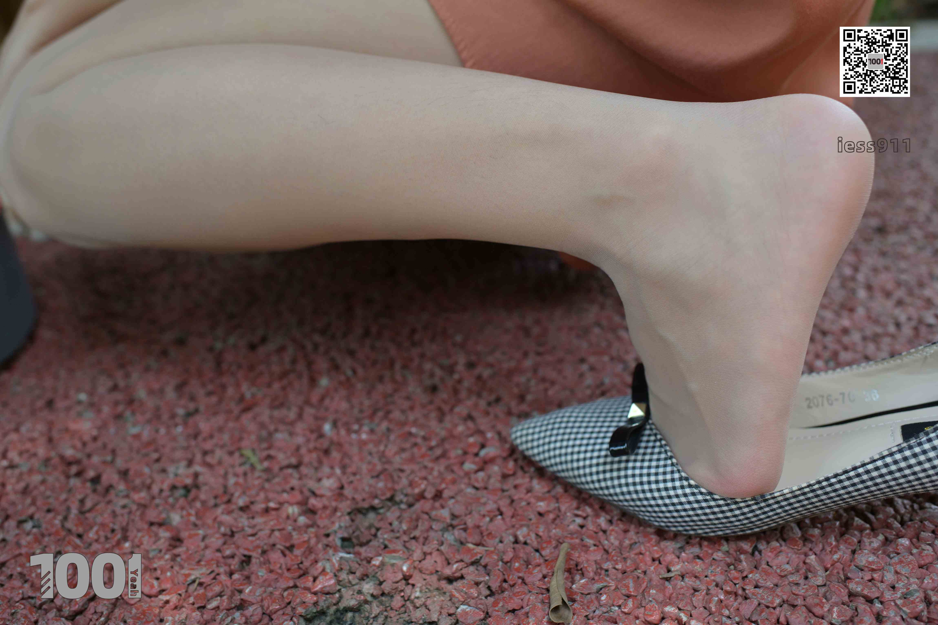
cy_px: 312
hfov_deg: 54.4
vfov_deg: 37.9
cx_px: 469
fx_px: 912
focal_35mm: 35
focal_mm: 35
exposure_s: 1/250
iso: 280
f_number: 4
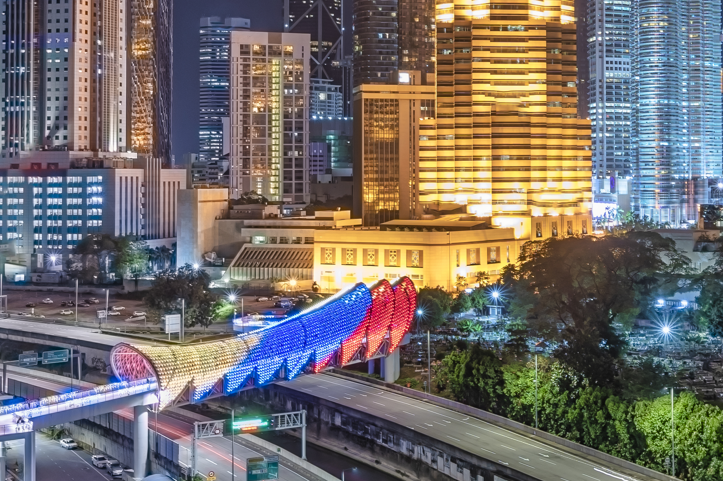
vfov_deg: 22.8
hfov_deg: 32.7
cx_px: 610
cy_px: 150
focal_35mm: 59
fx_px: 1184
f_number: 8
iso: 100
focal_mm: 20
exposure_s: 5
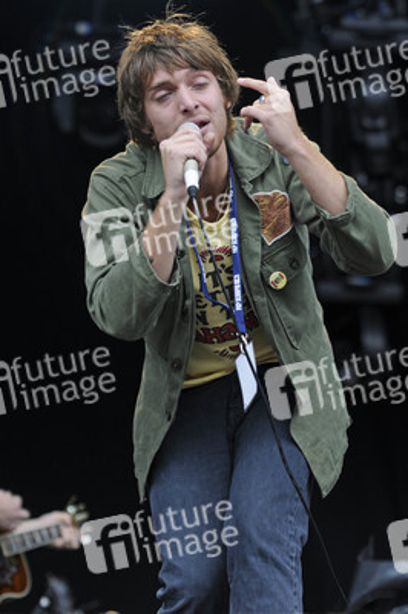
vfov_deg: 13.7
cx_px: 204
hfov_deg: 9.1
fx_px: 2554
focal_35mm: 150
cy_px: 307
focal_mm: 100
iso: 200
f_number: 3.5
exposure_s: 1/320
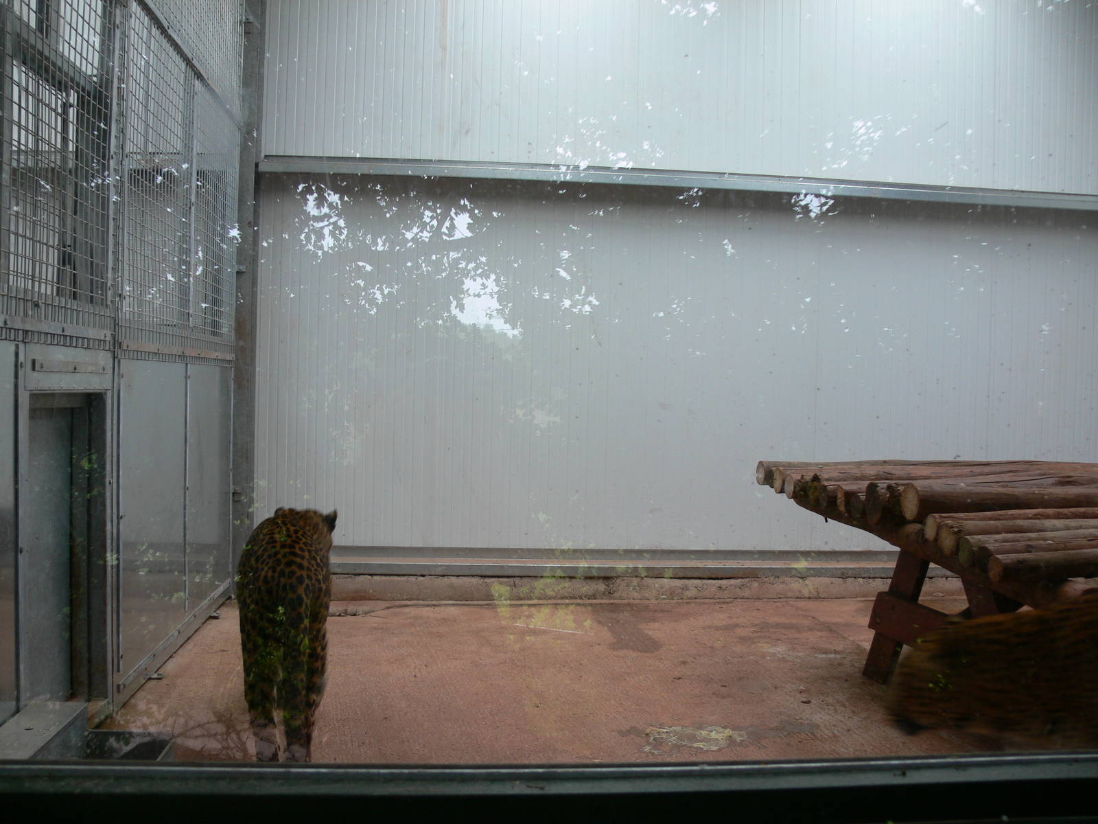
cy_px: 412
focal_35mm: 35
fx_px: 1110
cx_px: 549
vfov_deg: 40.7
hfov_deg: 52.6
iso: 80
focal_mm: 7.4
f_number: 2.8
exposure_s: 1/30
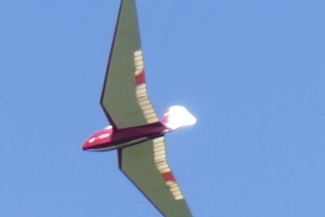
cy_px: 125
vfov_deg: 2.3
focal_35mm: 590
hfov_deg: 3.5
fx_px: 5326
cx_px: 147
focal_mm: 128.25
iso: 125
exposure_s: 1/1000
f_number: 4
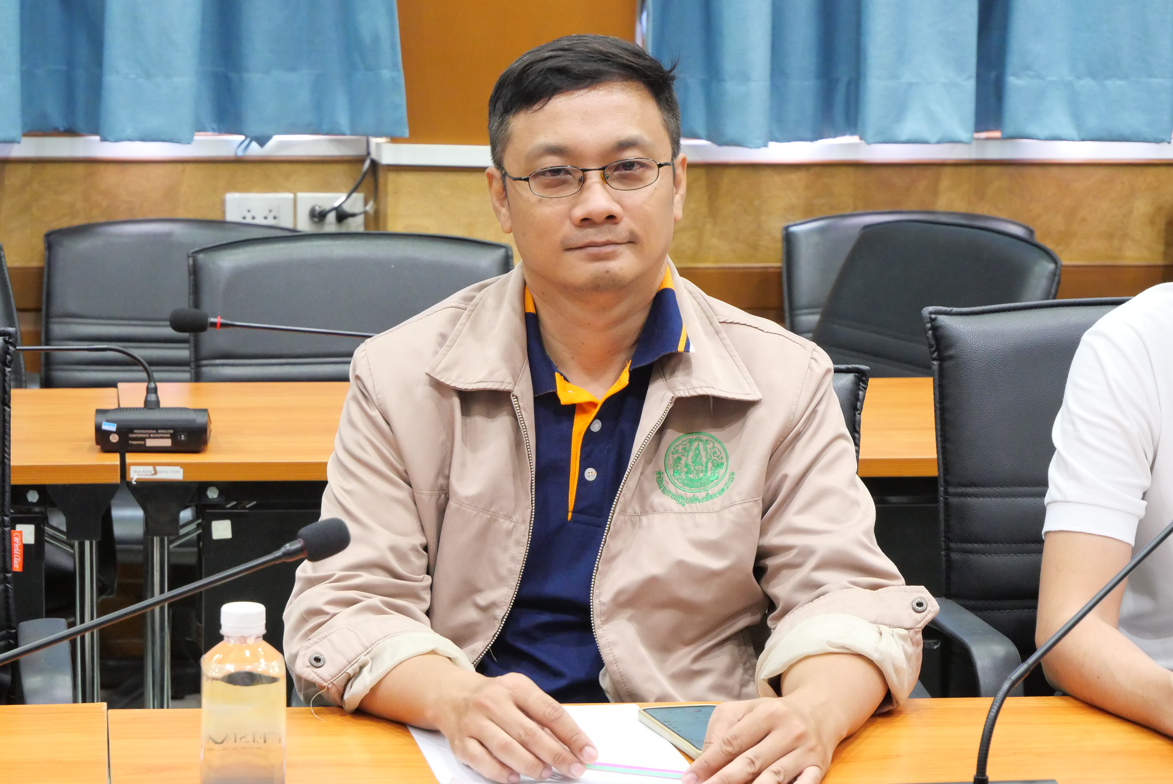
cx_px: 586
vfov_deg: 13.6
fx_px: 3293
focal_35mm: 101
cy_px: 392
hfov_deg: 20.2
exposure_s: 1/30
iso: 3200
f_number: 5.6
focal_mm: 49
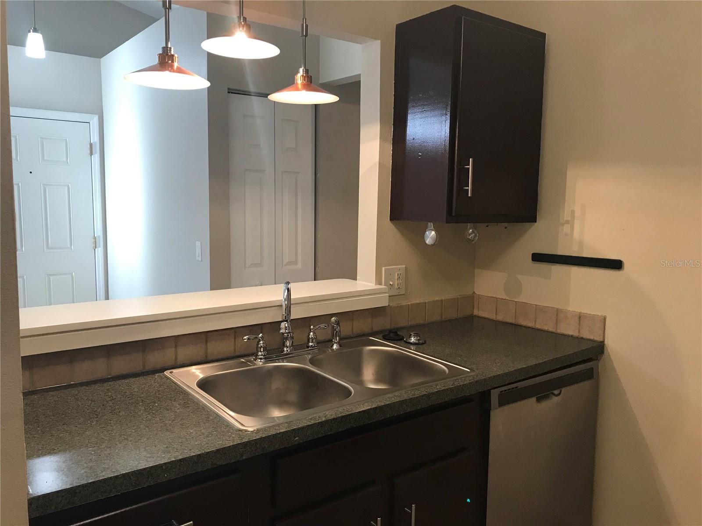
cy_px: 263
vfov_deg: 49.7
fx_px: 568
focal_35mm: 28
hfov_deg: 63.4
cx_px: 351
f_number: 1.8
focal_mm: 3.99
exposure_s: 1/30
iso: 32
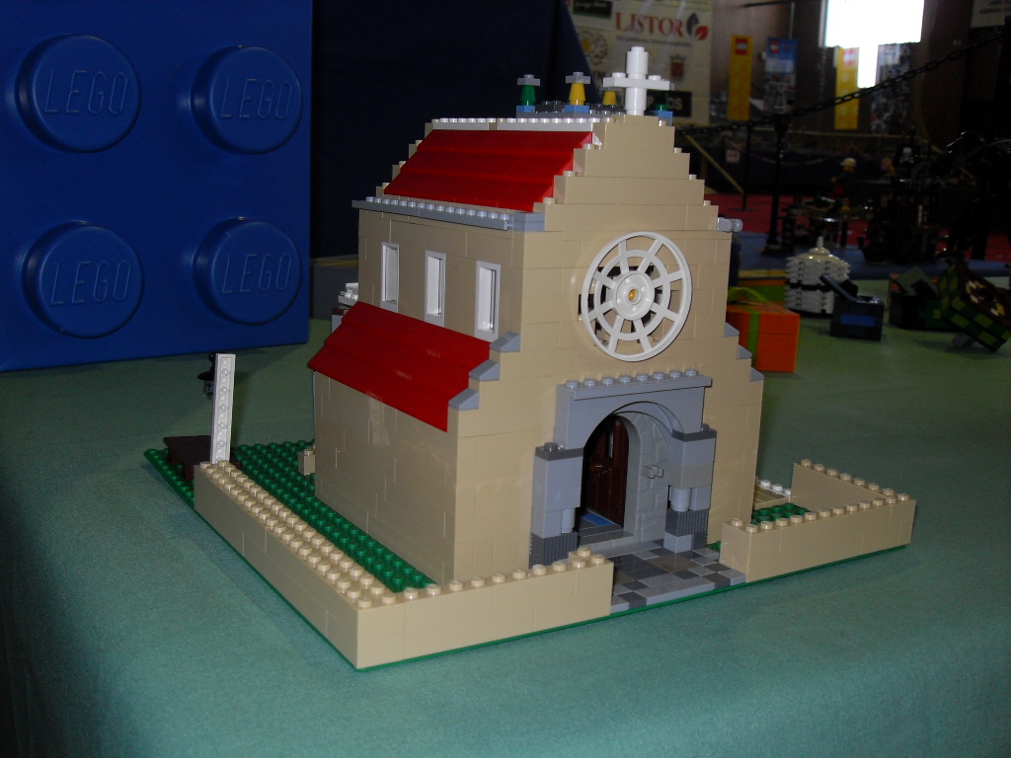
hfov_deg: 50.1
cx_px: 506
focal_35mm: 37
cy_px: 379
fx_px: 1081
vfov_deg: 38.7
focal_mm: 6.3
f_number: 2.8
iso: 100
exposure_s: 1/45
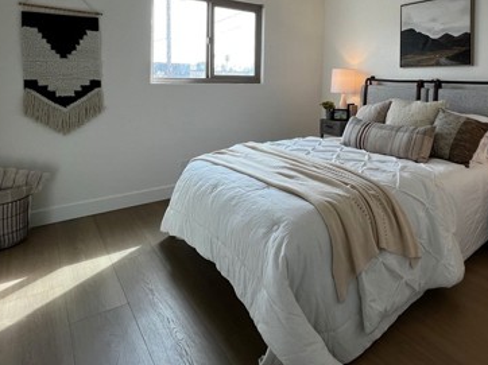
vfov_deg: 55.6
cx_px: 357
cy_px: 85
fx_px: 324
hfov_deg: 69.8
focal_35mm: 23
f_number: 1.8
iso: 40
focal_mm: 1.57
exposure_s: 1/120
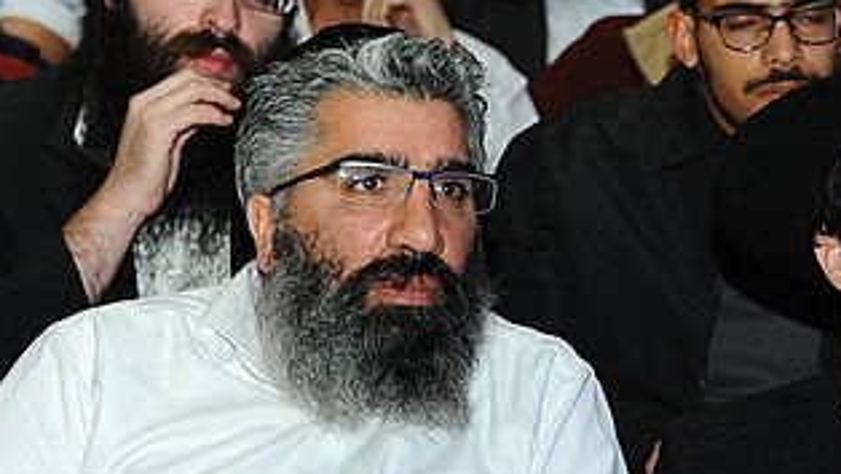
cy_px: 494
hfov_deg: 10.6
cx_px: 919
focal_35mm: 200
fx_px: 4462
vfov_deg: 6.1
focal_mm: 75
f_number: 4
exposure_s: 1/160
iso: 1600
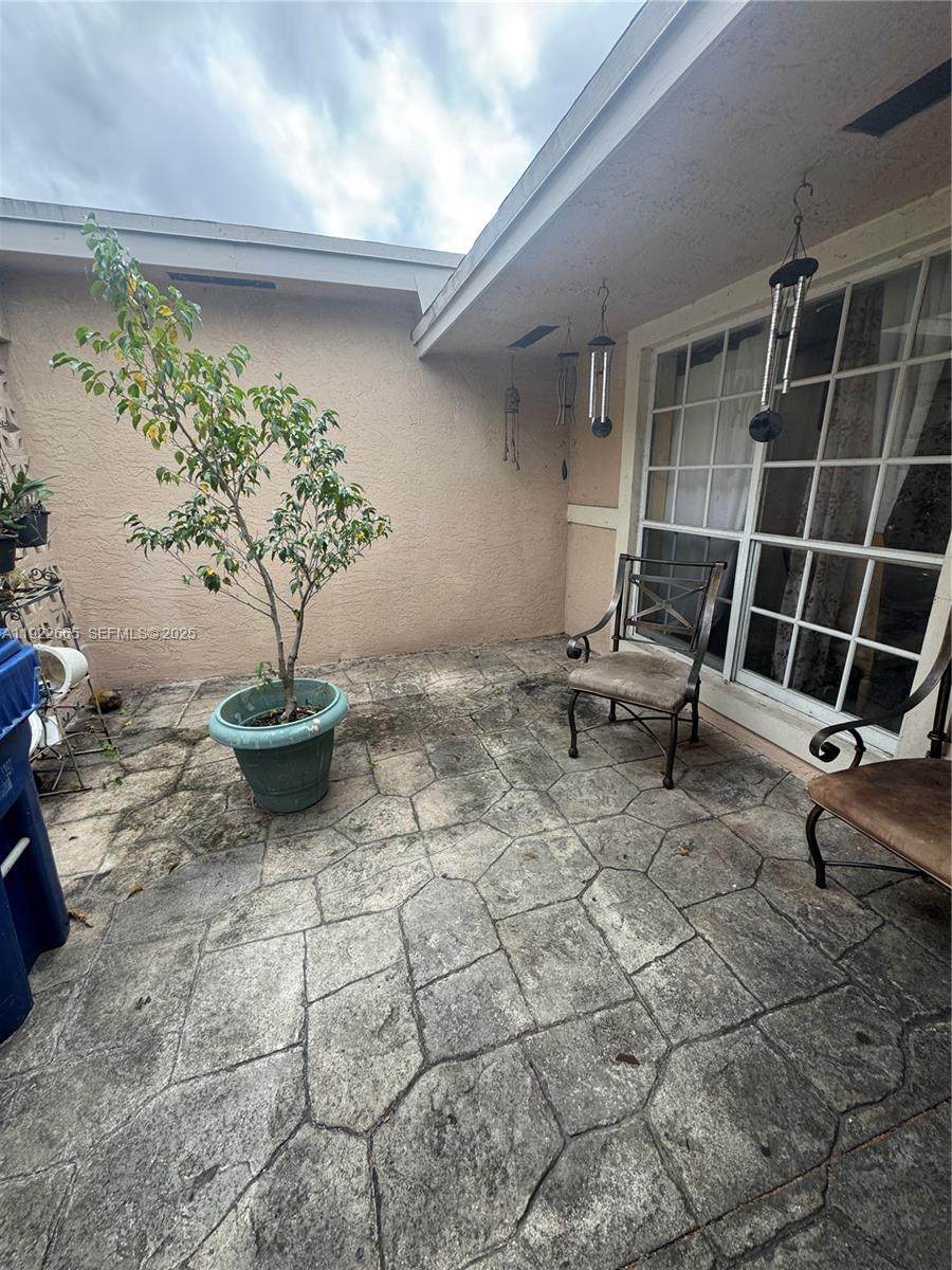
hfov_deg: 85.7
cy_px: 635
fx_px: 513
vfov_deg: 102.1
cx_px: 476
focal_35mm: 14
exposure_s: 1/235
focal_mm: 2.22
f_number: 2.2
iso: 40
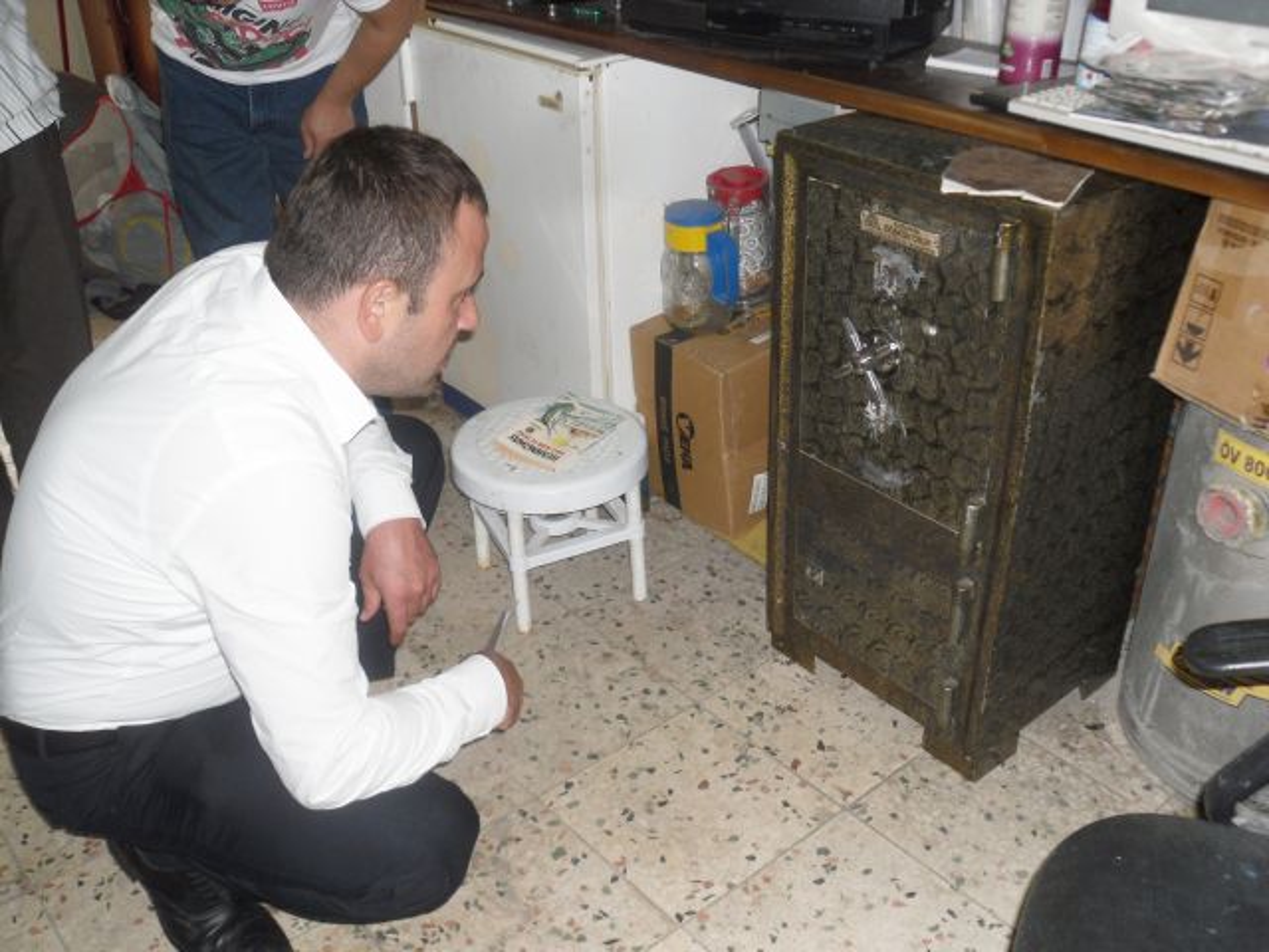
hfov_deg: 54.0
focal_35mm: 34
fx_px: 1246
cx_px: 634
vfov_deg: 41.8
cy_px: 476
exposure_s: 1/45
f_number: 2.8
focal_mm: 6
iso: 100
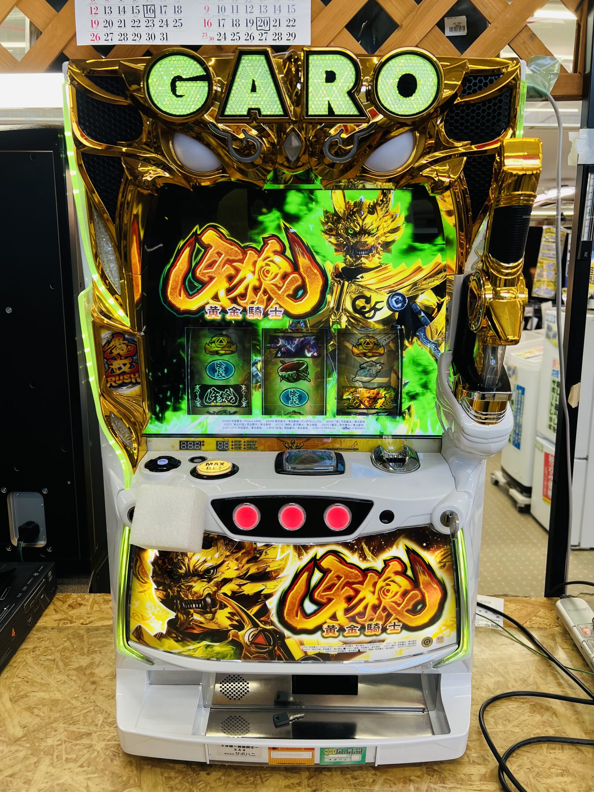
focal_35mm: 26
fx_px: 595
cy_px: 396
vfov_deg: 67.3
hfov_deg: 53.1
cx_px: 297
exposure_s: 1/106
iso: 50
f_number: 1.5
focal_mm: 5.7
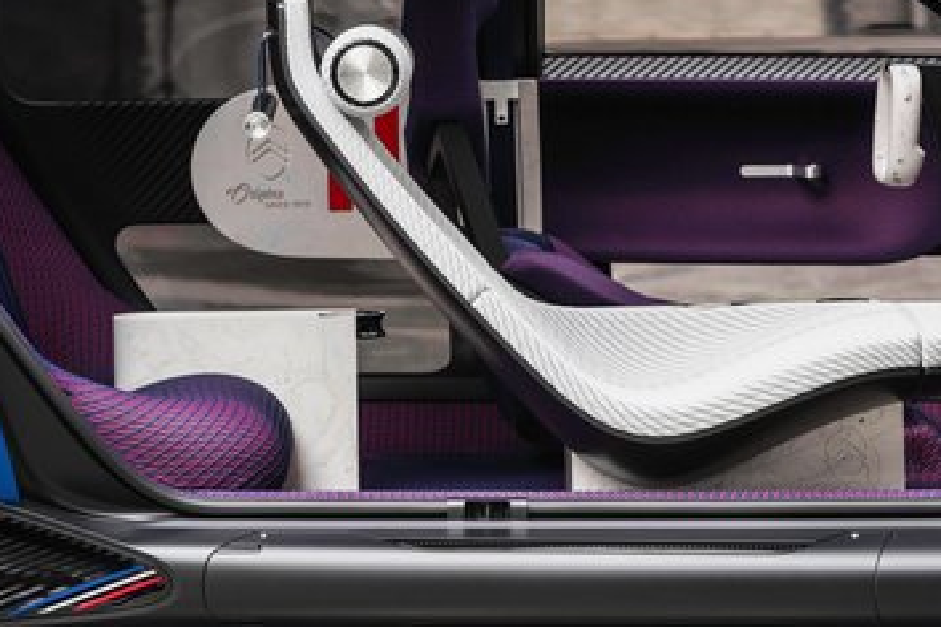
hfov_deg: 9.0
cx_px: 529
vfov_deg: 6.0
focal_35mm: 229
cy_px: 247
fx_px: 5985
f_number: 4.5
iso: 1000
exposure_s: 1/200
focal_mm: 135
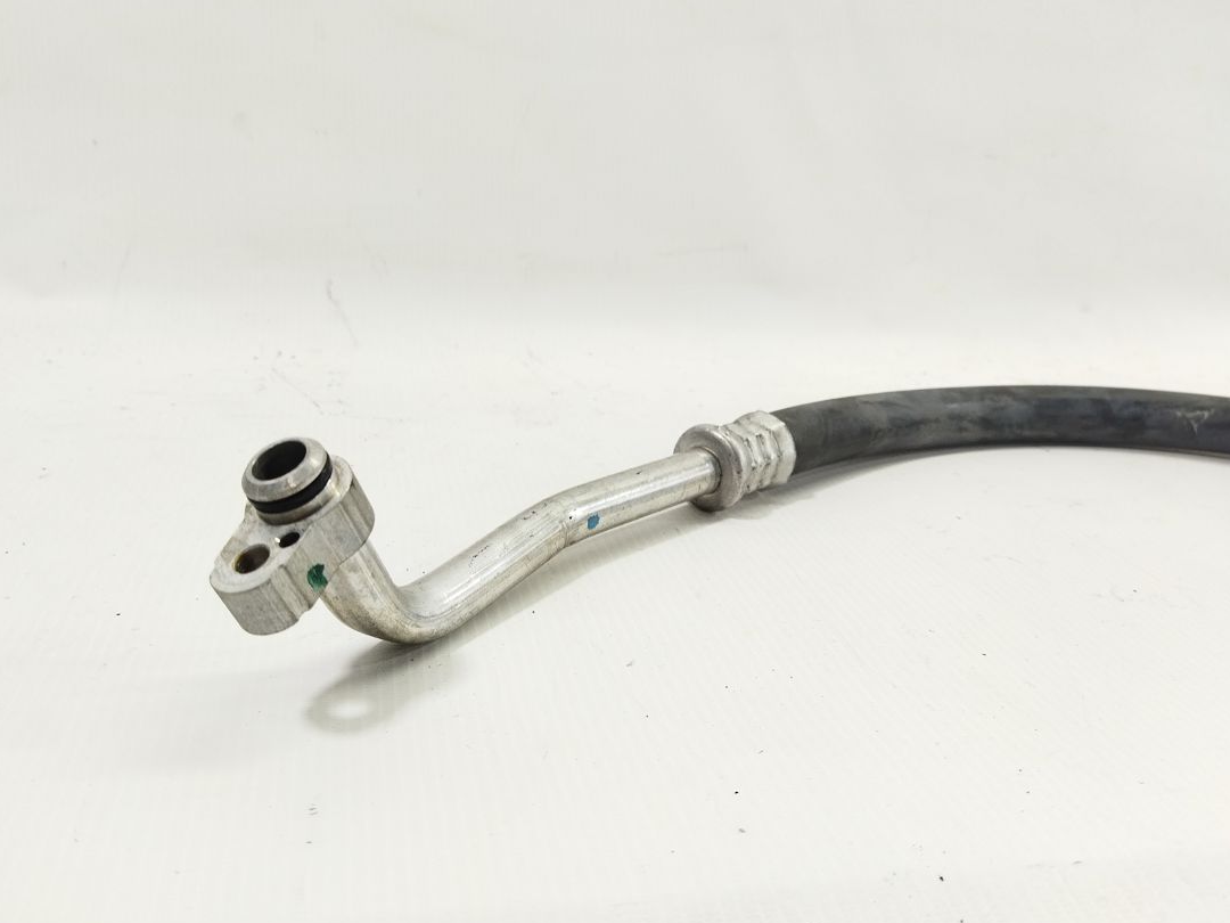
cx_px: 568
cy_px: 485
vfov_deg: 46.8
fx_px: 1066
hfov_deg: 59.9
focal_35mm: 30
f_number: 1.79
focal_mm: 4.71
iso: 121
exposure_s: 1/100
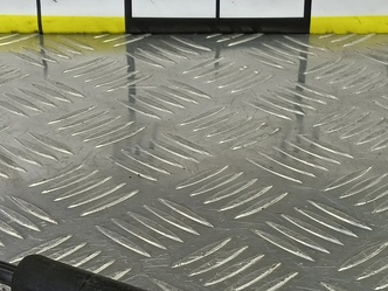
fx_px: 796
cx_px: 185
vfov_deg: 19.9
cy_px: 316
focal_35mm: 71
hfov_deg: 27.4
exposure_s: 1/50
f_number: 1.6
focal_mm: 4.11
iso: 119
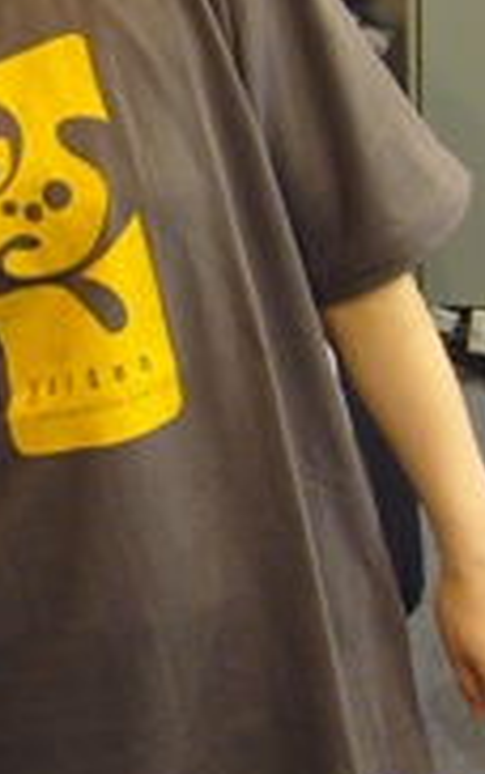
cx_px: -179
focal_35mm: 92
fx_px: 1943
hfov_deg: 13.6
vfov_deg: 22.3
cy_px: 198
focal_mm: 5.8
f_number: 2.8
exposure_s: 1/8
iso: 200
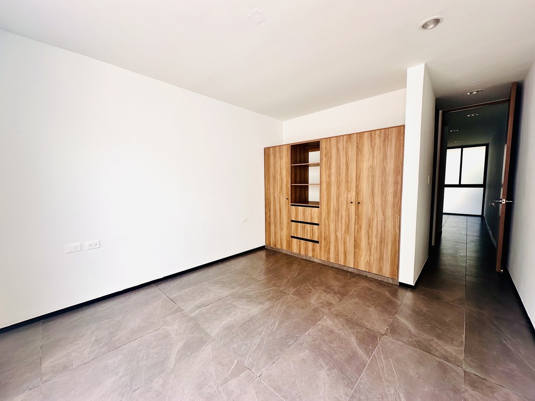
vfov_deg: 85.7
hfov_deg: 102.1
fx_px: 216
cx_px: 268
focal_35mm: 14
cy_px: 200
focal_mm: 2.22
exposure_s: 1/99
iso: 40
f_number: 2.2
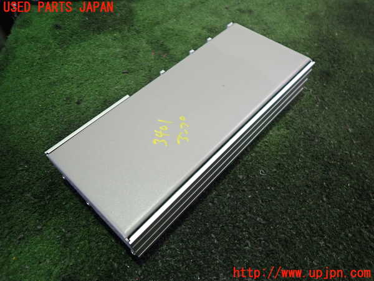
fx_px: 270
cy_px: 140
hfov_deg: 69.4
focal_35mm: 25
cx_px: 187
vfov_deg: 54.9
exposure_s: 1/30
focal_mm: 4.5
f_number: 2
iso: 400
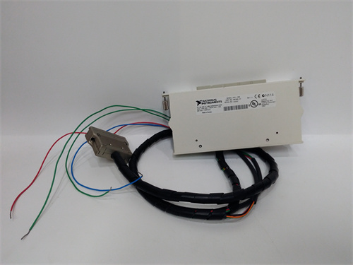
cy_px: 132
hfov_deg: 65.3
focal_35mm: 27
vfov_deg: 51.4
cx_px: 176
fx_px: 275
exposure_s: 1/33
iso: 205
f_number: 2
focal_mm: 3.79
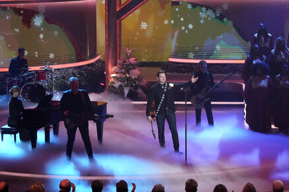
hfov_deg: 21.7
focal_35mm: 94
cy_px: 96
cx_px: 144
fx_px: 753
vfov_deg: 14.5
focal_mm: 91
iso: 10000
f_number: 4
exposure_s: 1/400
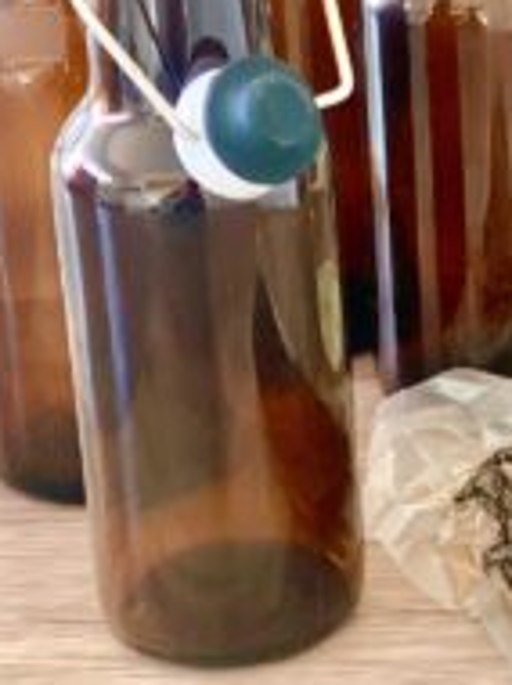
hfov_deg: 10.6
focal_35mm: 137
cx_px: 586
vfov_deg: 14.4
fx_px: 2708
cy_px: 234
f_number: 2
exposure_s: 1/88
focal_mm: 6
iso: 250
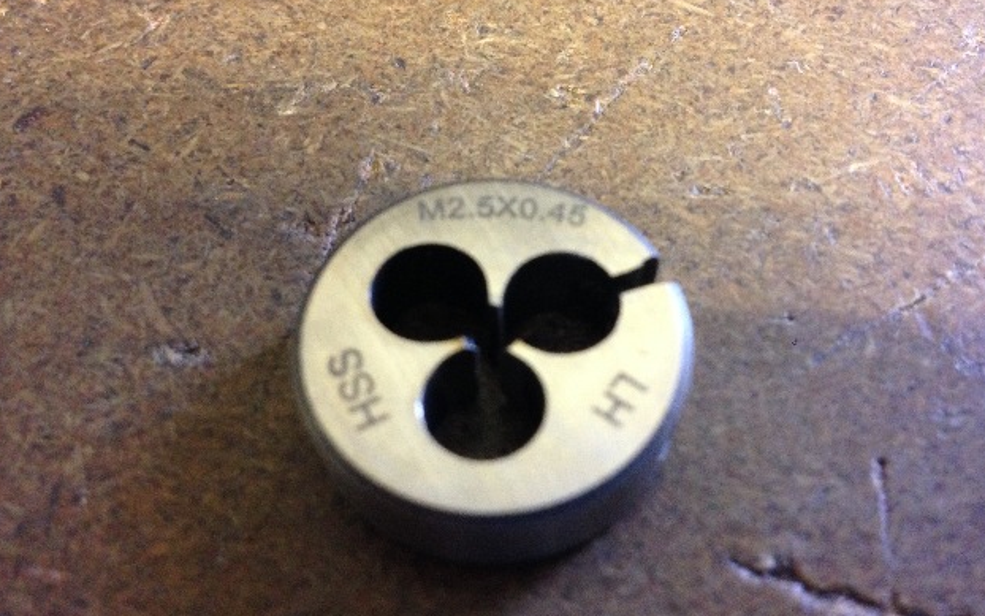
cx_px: 502
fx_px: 967
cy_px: 296
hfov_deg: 54.0
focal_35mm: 36
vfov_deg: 35.3
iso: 400
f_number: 2.4
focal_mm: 4.12
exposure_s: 1/20
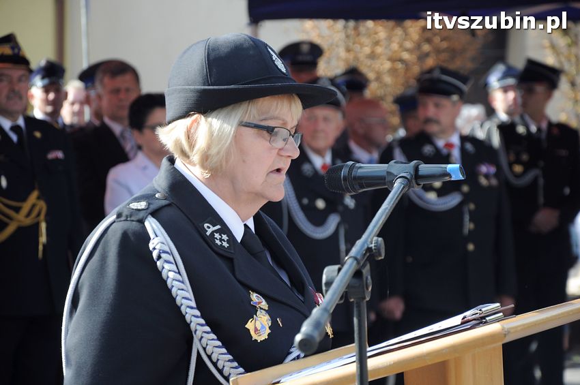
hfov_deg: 13.1
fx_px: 2535
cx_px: 290
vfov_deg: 8.7
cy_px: 192
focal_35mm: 158
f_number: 5.6
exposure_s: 1/400
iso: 400
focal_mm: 105
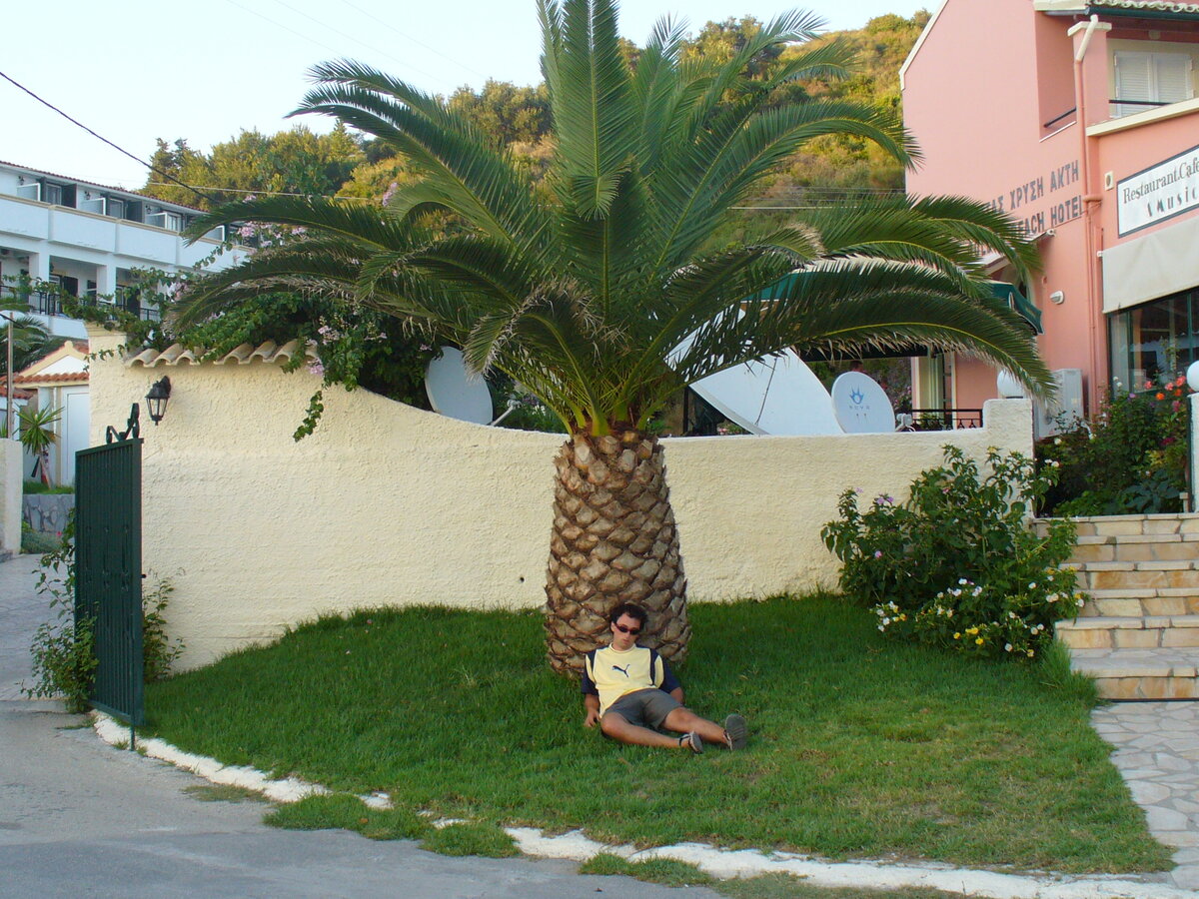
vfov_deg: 29.1
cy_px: 450
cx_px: 600
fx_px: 1732
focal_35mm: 50
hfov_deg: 38.2
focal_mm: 6.1
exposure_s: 1/125
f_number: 2.8
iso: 80
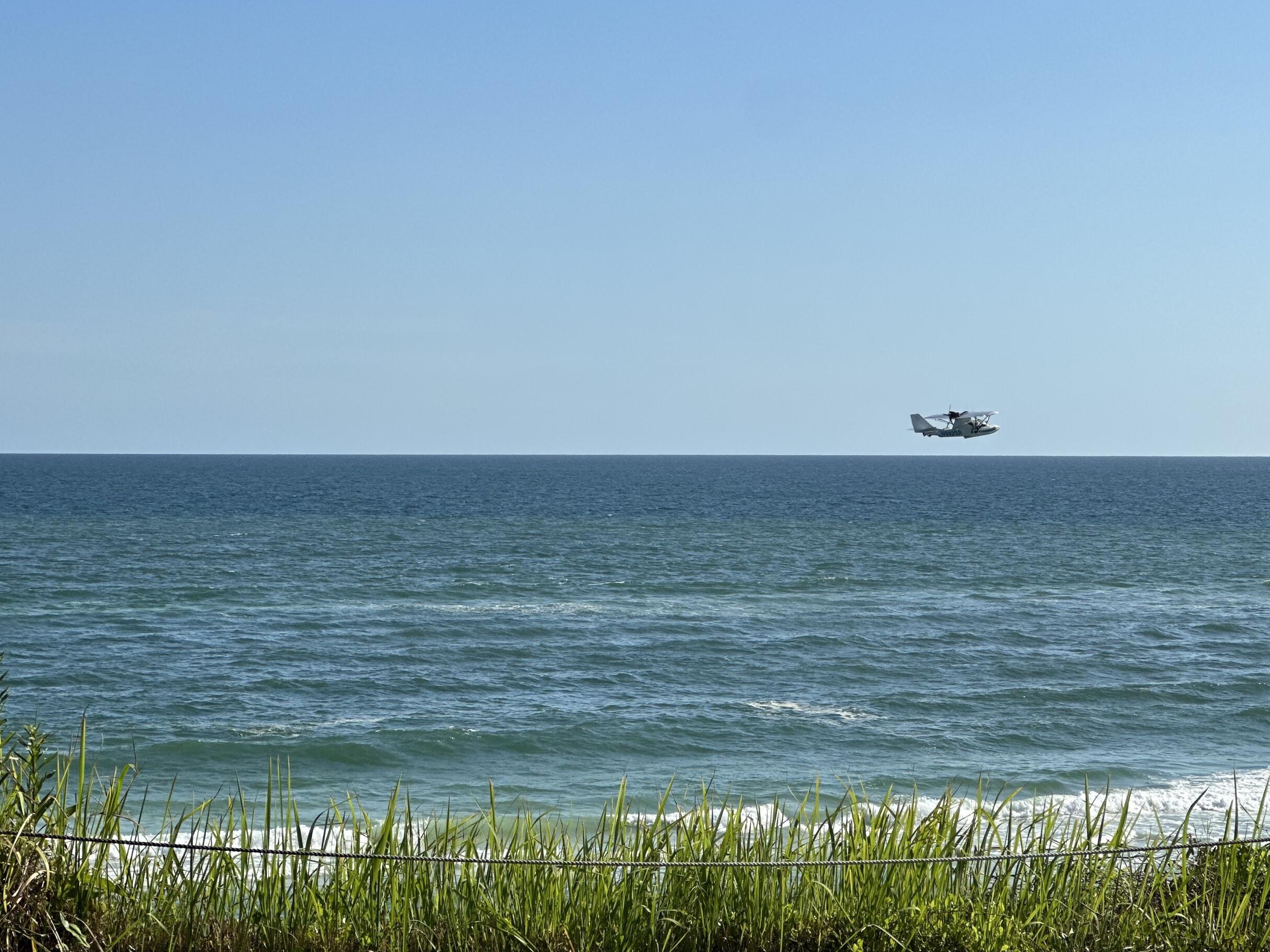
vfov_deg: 15.6
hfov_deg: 20.6
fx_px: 3485
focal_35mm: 95
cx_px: 759
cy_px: 542
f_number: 2.8
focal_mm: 9
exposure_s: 1/1393
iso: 32
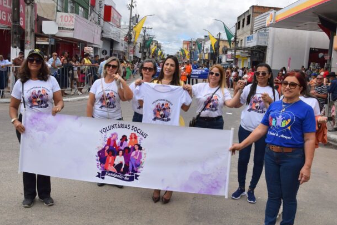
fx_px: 309
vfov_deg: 39.9
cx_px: 169
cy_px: 99
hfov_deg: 57.2
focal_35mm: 33
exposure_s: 1/400
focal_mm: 18
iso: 200
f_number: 10
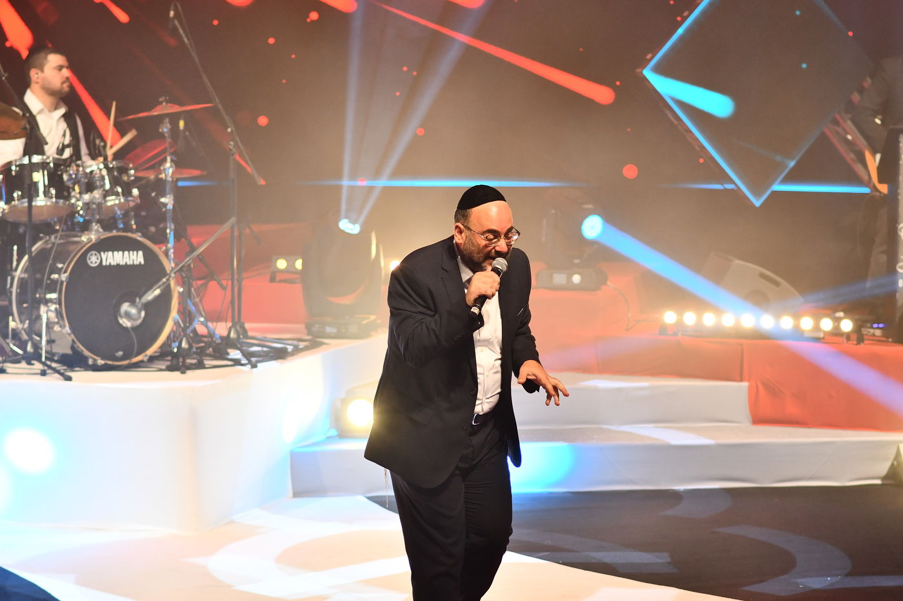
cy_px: 300
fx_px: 3184
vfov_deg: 10.8
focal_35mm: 127
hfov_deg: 16.1
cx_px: 452
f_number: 2.8
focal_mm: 85
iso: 640
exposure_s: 1/320
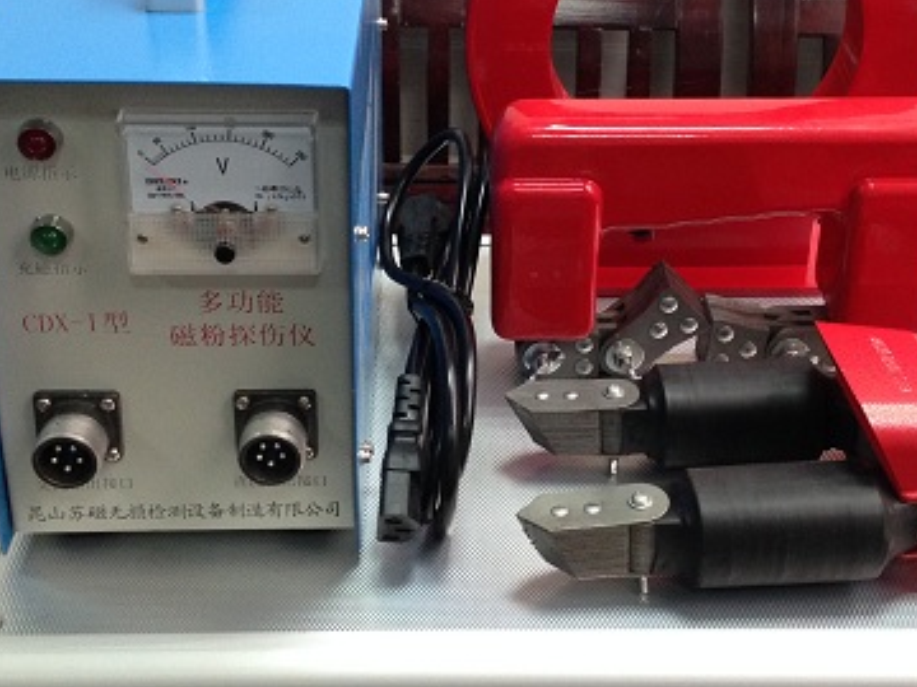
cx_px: 532
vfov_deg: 26.3
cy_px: 188
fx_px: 1457
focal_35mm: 55
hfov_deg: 34.9
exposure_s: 1/20
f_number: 2.4
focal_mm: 4.12
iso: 200
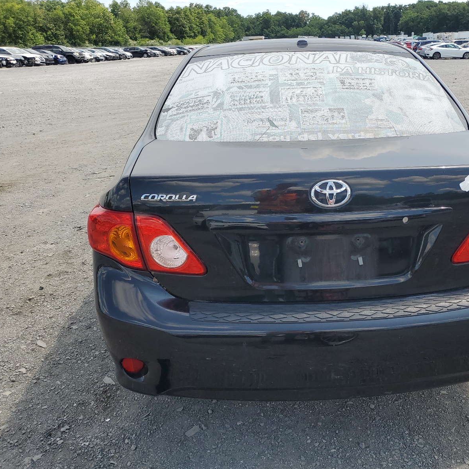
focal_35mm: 31
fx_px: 475
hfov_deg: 51.7
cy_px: 233
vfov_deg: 52.5
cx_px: 305
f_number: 1.5
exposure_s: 1/2000
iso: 50
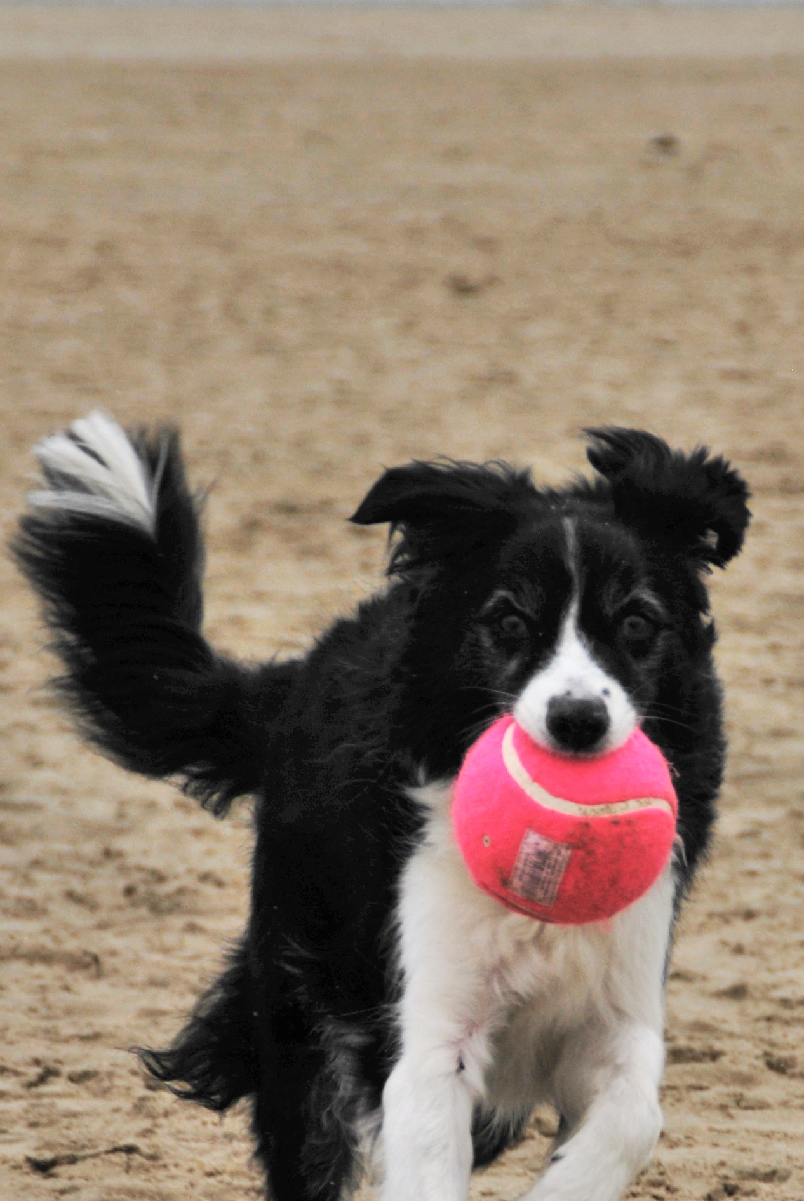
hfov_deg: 5.3
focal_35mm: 258
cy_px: 682
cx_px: 407
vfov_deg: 8.0
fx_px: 8617
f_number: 6.3
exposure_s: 1/640
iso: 100
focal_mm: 120
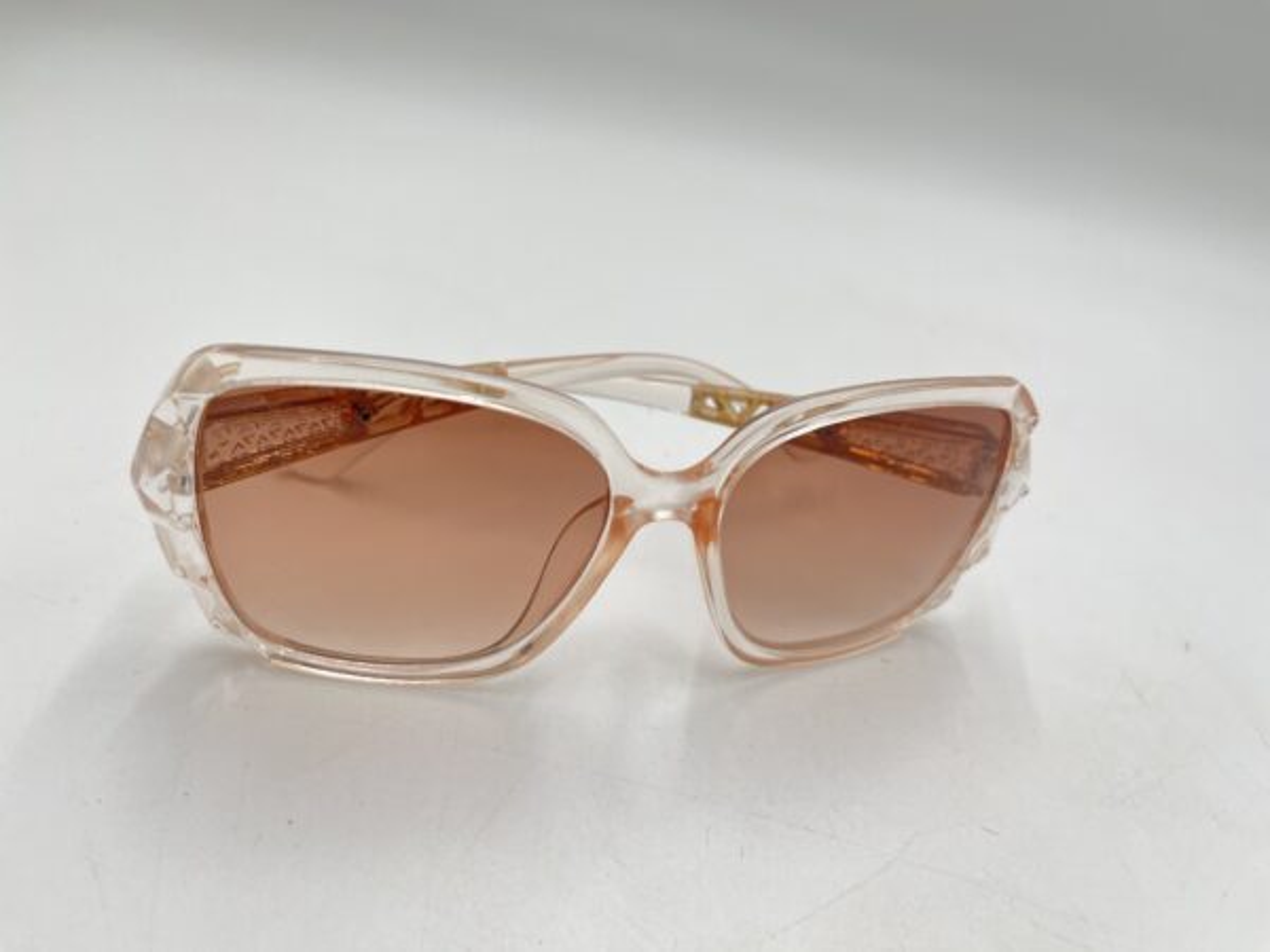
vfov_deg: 54.9
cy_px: 476
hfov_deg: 69.4
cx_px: 635
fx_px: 917
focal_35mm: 25
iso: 40
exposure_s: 1/240
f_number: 1.6
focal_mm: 5.1
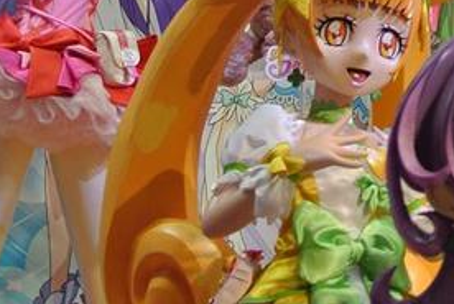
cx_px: 487
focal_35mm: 182
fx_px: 2299
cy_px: -182
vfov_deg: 7.4
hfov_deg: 11.1
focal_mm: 18.5
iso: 250
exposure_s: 1/250
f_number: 2
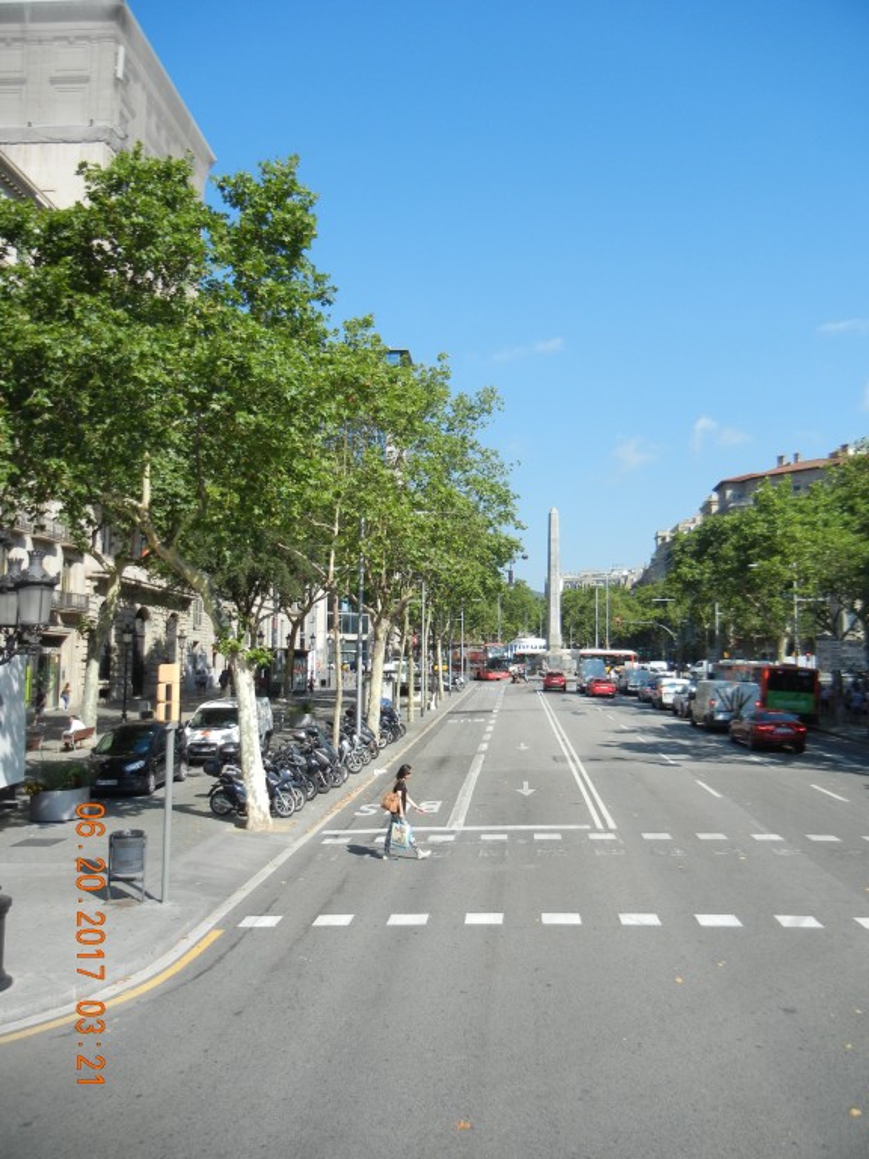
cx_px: 434
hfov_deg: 46.8
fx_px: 1004
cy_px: 580
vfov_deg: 60.0
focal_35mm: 30
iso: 160
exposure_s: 1/291
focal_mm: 5.4
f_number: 7
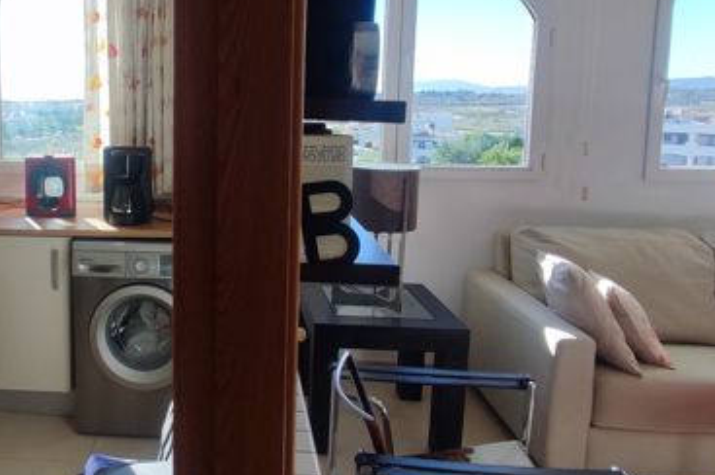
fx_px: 635
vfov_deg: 40.7
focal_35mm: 32
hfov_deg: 55.7
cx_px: 172
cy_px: 172
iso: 50
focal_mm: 1.65
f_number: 2.2
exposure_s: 1/505
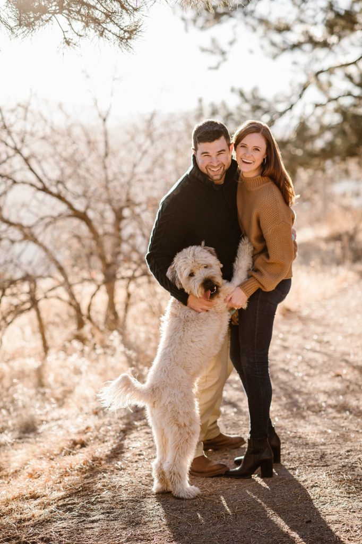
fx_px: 1283
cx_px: 181
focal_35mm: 85
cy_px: 272
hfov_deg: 16.1
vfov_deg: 23.9
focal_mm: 85
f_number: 2.2
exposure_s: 1/1250
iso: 200
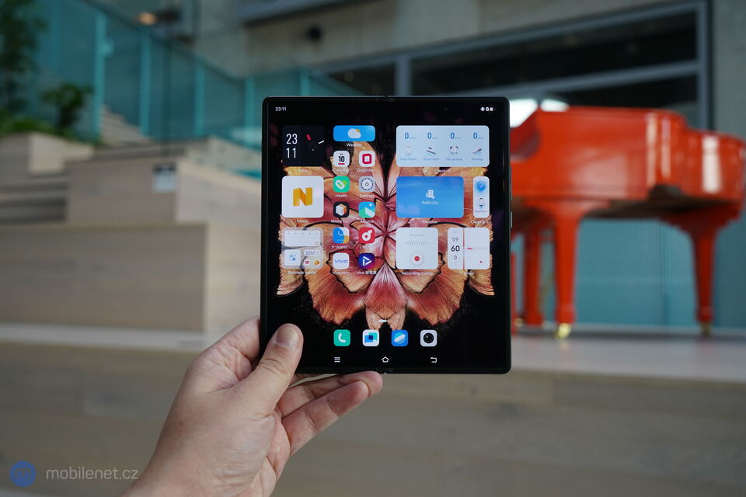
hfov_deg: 54.4
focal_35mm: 35
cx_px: 373
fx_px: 725
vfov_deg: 37.9
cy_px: 248
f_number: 5.6
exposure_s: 1/160
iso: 1600
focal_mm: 35
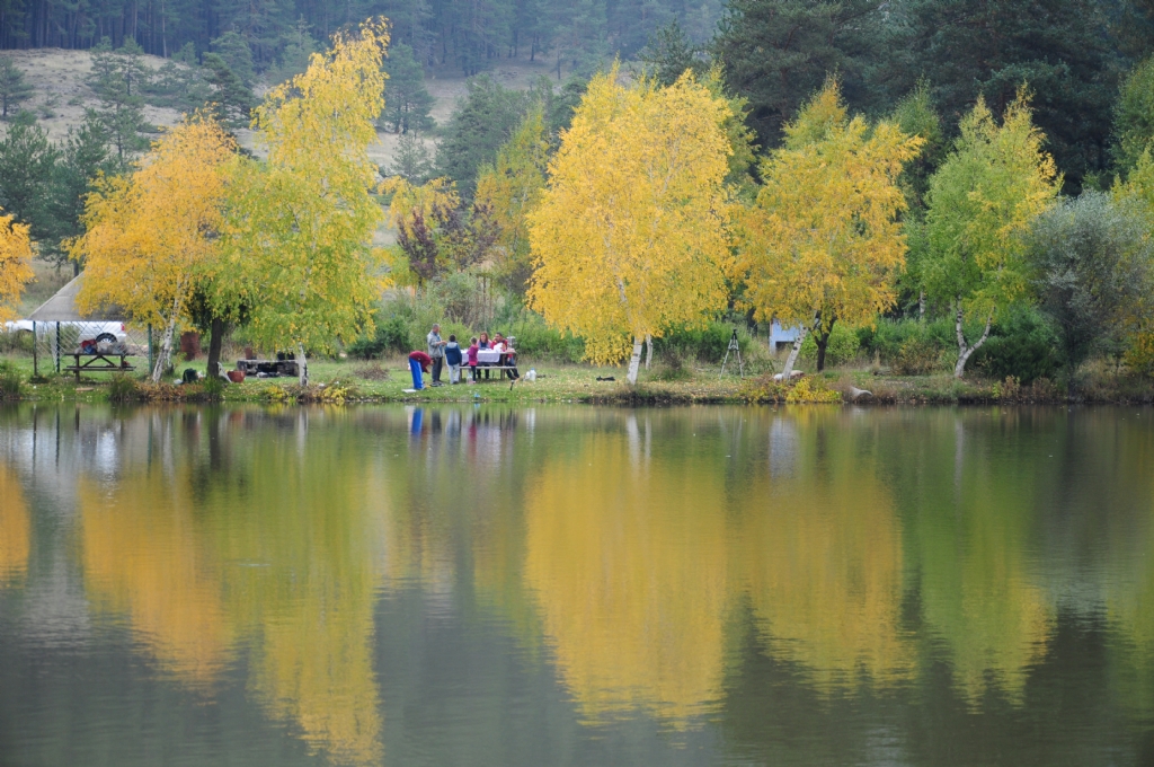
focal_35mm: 93
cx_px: 577
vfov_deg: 14.7
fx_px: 2977
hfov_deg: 21.9
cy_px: 384
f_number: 5.6
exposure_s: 1/250
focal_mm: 62
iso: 250
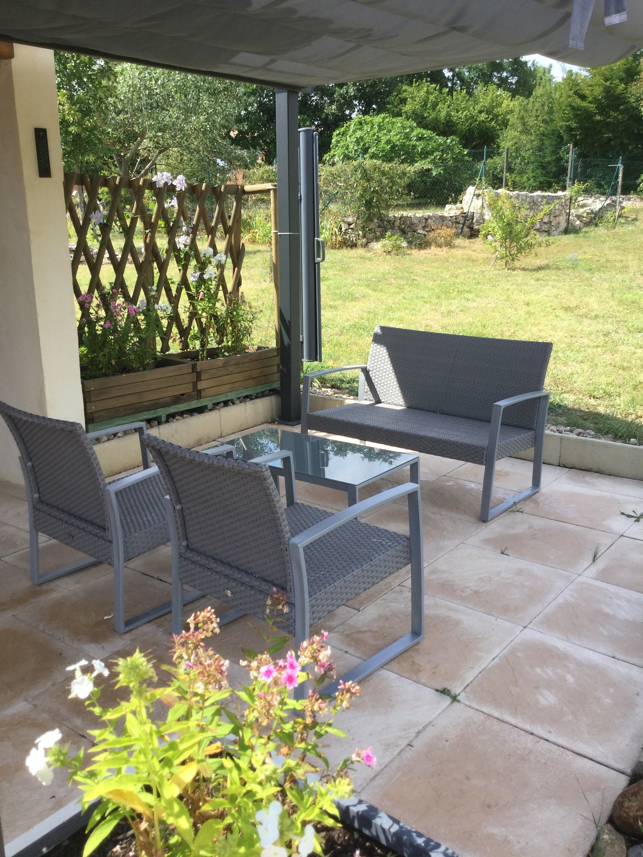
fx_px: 768
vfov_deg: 58.4
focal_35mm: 31
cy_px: 428
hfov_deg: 45.4
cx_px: 322
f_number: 2.4
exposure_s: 1/562
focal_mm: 3.3
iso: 25
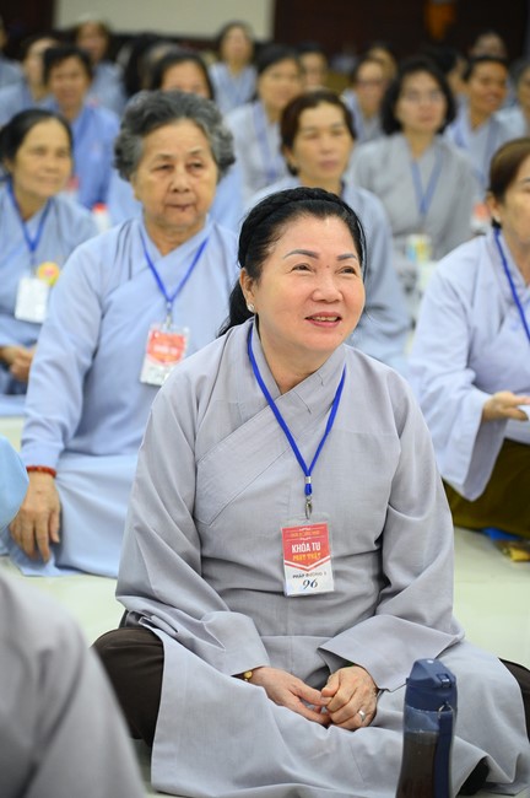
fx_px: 2655
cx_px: 265
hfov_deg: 11.4
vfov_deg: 17.1
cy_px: 399
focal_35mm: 120
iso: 5000
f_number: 4
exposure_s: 1/160
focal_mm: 120
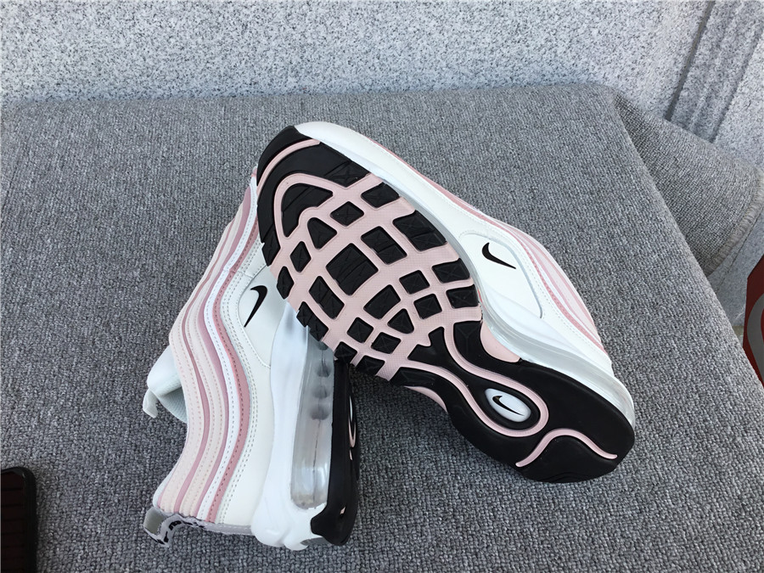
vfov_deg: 45.4
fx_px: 684
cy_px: 286
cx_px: 382
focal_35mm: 31
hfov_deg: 58.4
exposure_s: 1/254
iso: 25
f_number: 2.4
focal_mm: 3.3
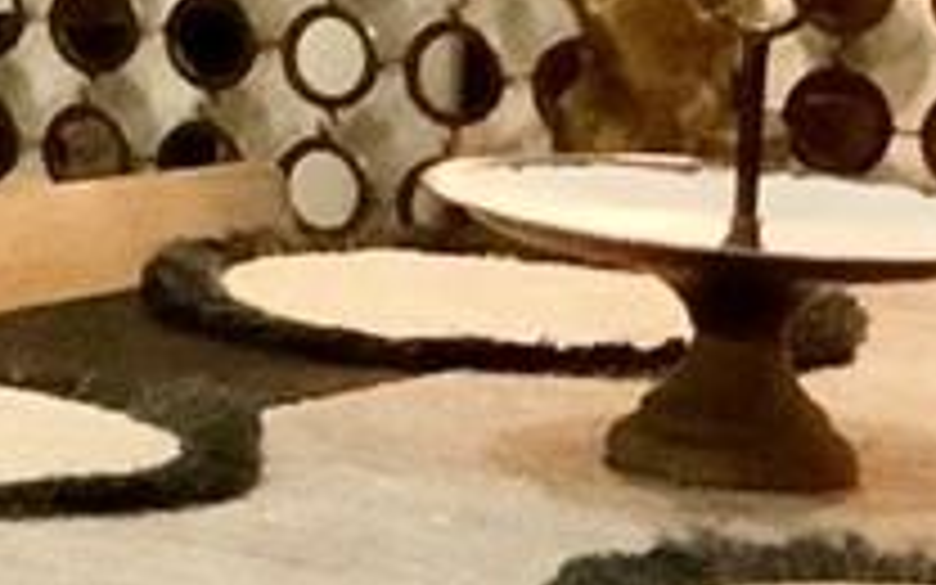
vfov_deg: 5.5
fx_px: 6020
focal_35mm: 236
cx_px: -1386
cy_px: -198
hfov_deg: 8.1
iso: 500
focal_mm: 3
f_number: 1.8
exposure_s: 1/20
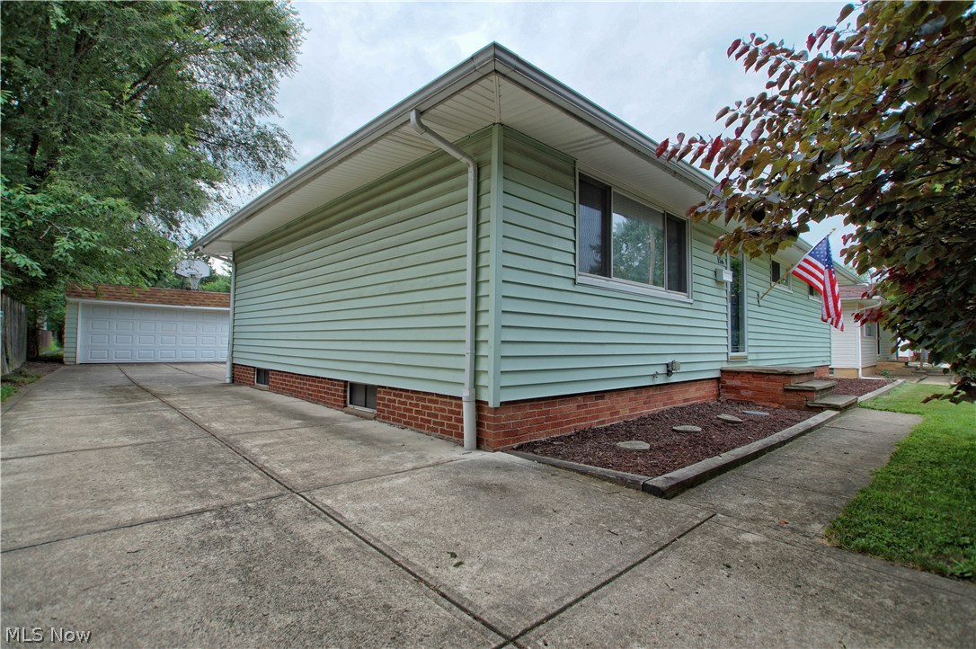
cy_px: 324
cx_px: 488
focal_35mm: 16
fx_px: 447
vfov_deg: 72.0
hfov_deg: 95.0
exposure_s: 1/200
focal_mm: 11
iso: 100
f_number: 4.5
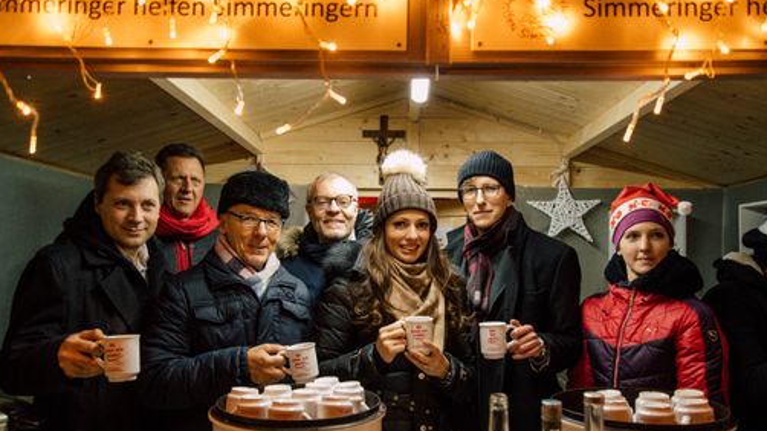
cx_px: 379
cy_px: 238
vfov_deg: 37.7
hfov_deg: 62.6
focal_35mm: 31
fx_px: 630
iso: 6400
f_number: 4.5
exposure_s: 1/160
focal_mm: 29
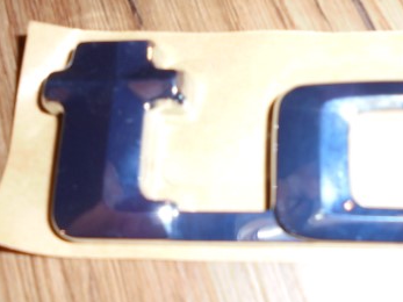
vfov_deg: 30.2
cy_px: 158
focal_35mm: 48
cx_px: 276
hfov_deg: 39.1
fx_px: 559
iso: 100
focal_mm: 4.6
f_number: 3.5
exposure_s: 1/30
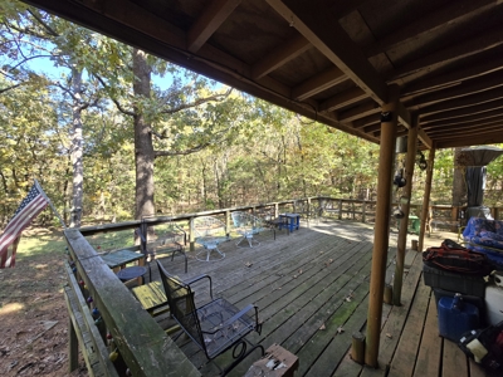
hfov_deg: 106.2
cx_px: 252
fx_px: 189
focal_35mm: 13
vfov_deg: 89.9
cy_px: 188
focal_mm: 2.2
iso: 80
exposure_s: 1/120
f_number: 2.2
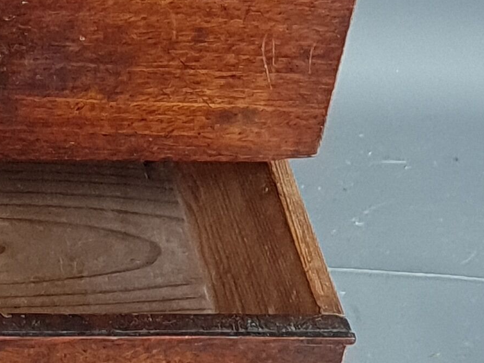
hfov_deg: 14.4
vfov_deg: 12.6
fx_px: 1650
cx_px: -425
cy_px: 173
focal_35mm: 118
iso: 160
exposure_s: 1/50
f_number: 1.8
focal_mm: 5.4
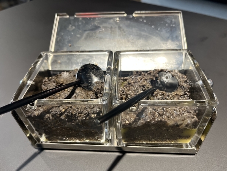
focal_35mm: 26
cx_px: 114
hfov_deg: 67.3
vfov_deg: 53.1
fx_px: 170
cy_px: 86
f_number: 1.6
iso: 125
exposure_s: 1/100
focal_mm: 5.1
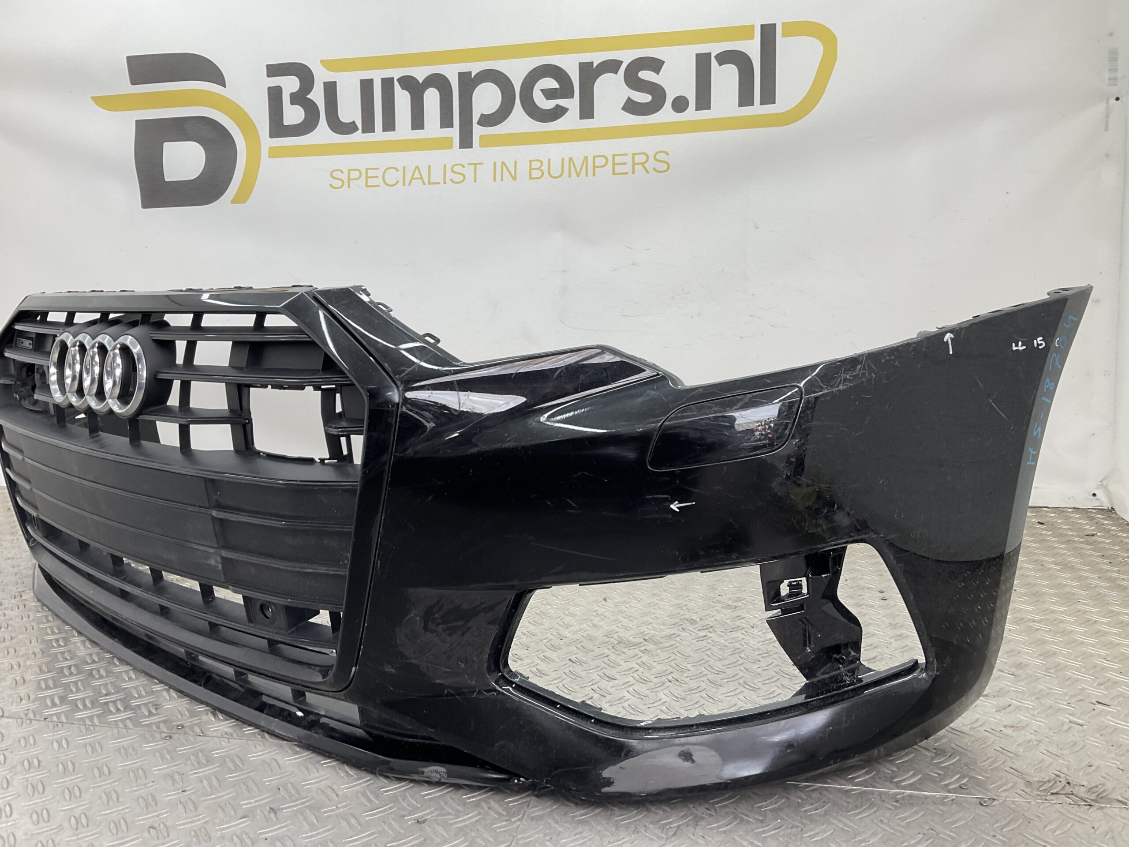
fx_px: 946
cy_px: 424
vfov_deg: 48.2
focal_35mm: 29
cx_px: 564
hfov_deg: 61.7
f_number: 1.8
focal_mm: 3
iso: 16
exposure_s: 1/100
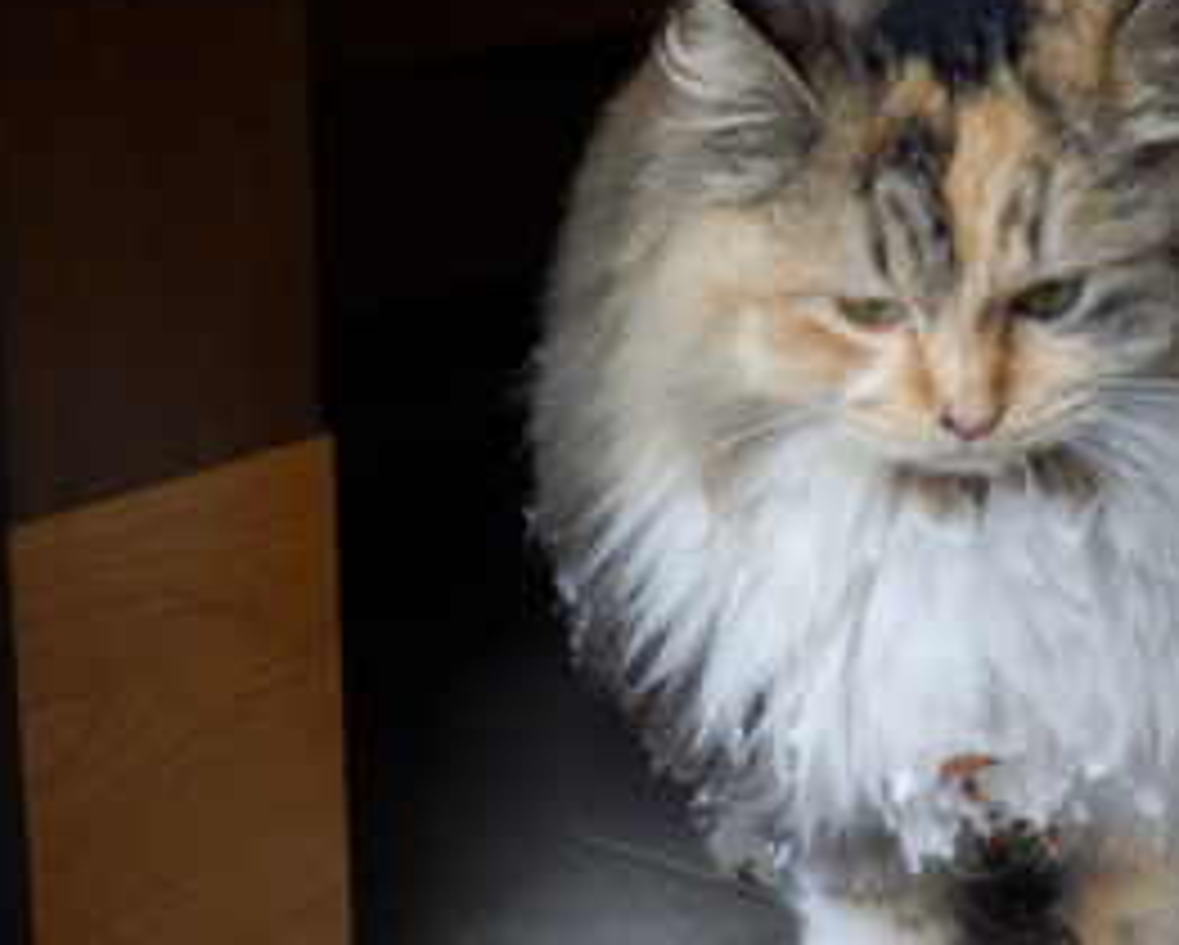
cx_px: 810
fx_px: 2549
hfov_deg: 25.9
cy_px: 324
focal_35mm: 73
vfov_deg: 20.9
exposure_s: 1/80
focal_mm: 8.9
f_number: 4
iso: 400
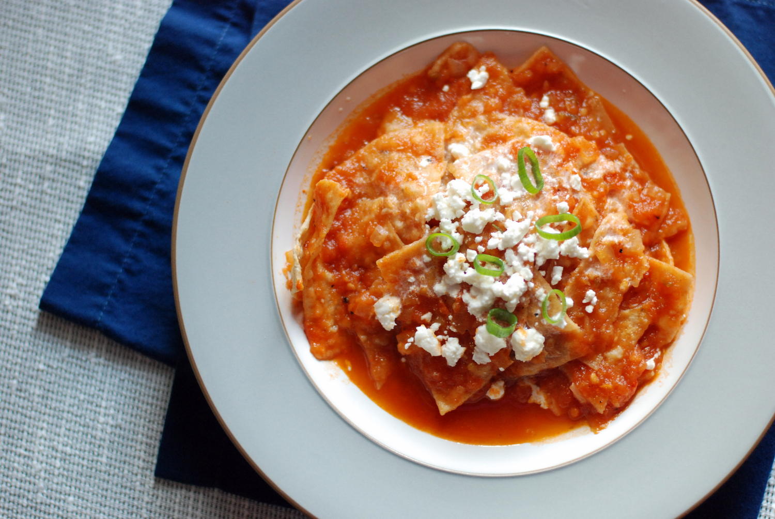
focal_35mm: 75
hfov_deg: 27.0
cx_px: 388
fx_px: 1616
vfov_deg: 18.2
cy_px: 260
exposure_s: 1/320
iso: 800
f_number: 2
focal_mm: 50
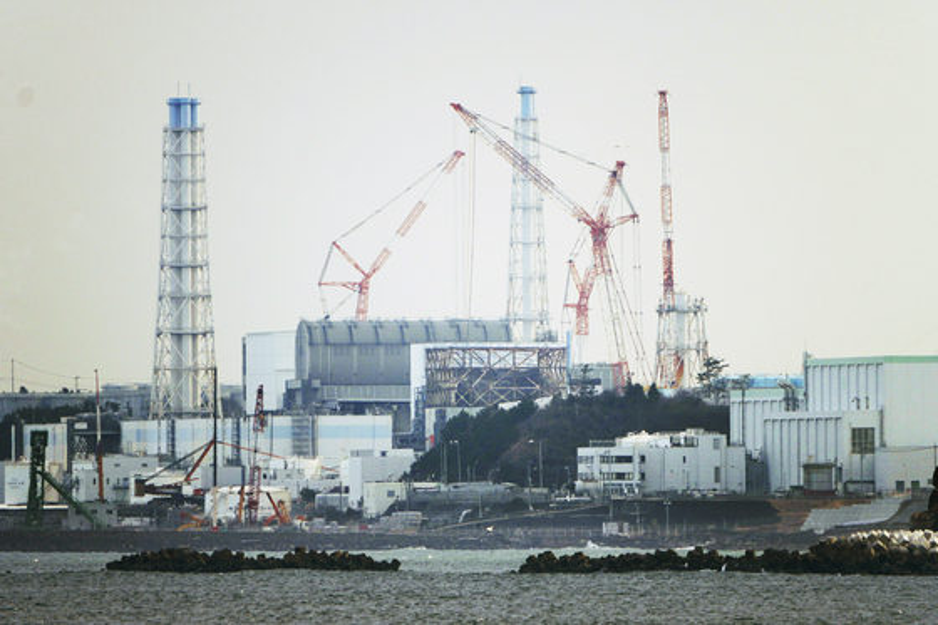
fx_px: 23442
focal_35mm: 900
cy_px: 312
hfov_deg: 2.3
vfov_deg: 1.5
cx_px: 469
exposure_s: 1/500
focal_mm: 600
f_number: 6.3
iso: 100
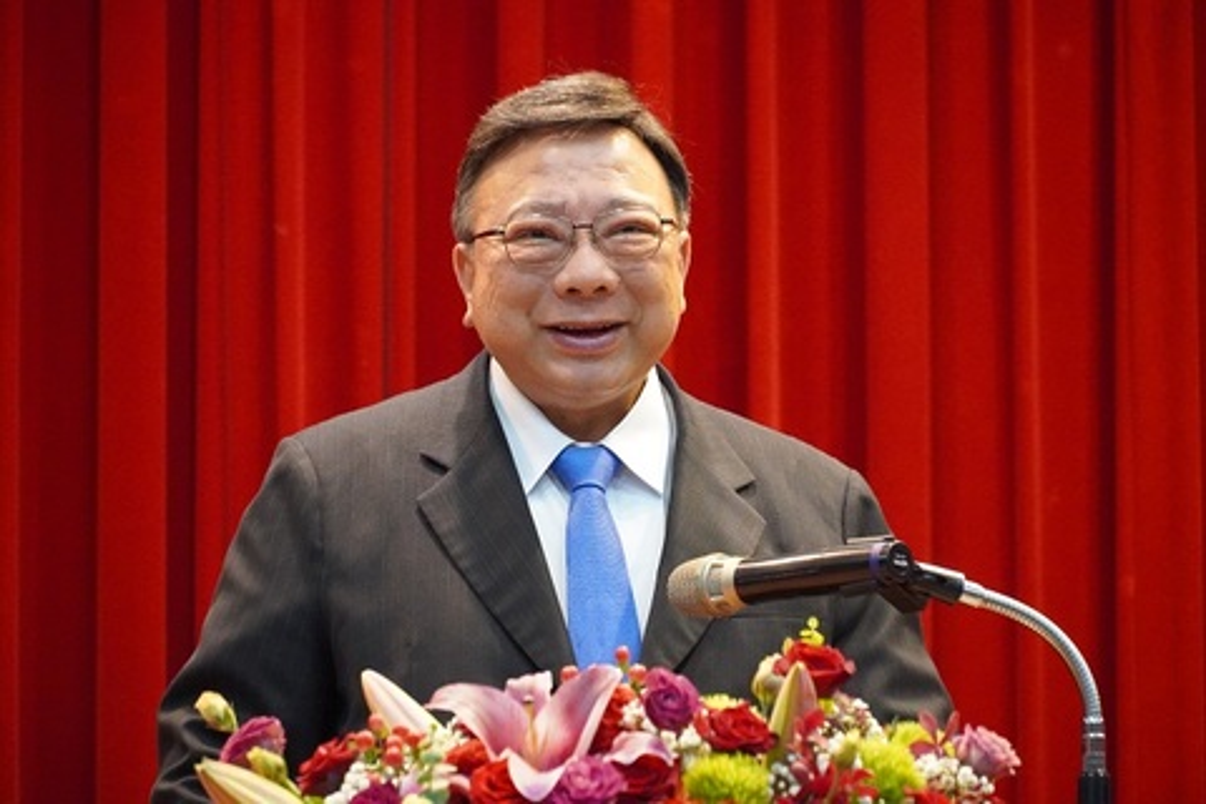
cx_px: 603
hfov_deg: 10.2
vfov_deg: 6.8
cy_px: 402
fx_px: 6783
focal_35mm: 202
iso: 6400
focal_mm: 135
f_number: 5.6
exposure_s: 1/100
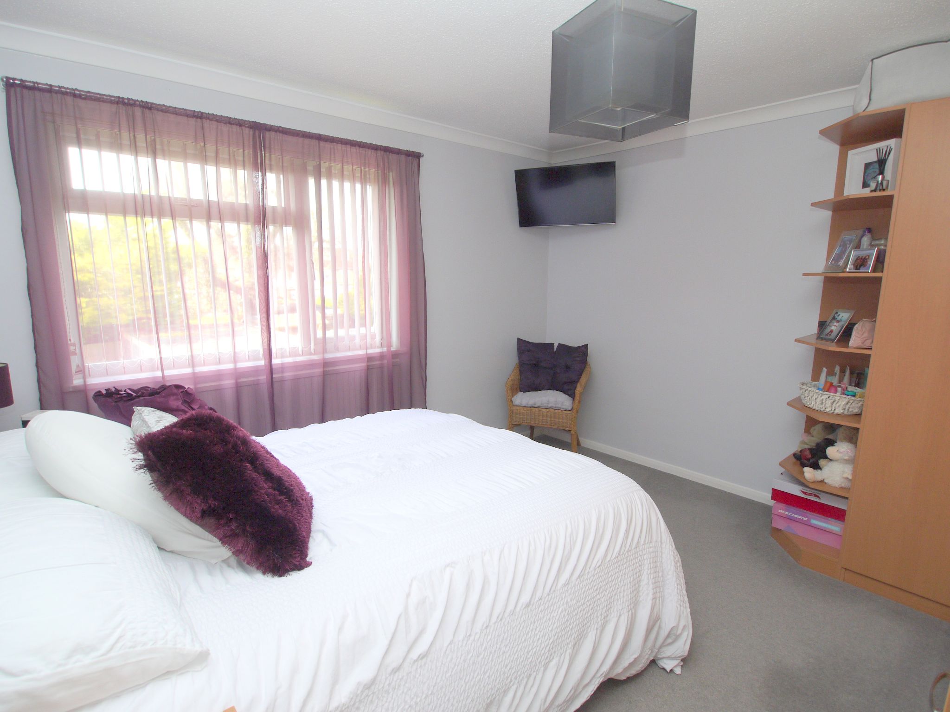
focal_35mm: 18
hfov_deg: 87.8
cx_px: 475
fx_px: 494
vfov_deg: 71.6
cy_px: 356
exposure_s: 1/60
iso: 100
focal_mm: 9
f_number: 4
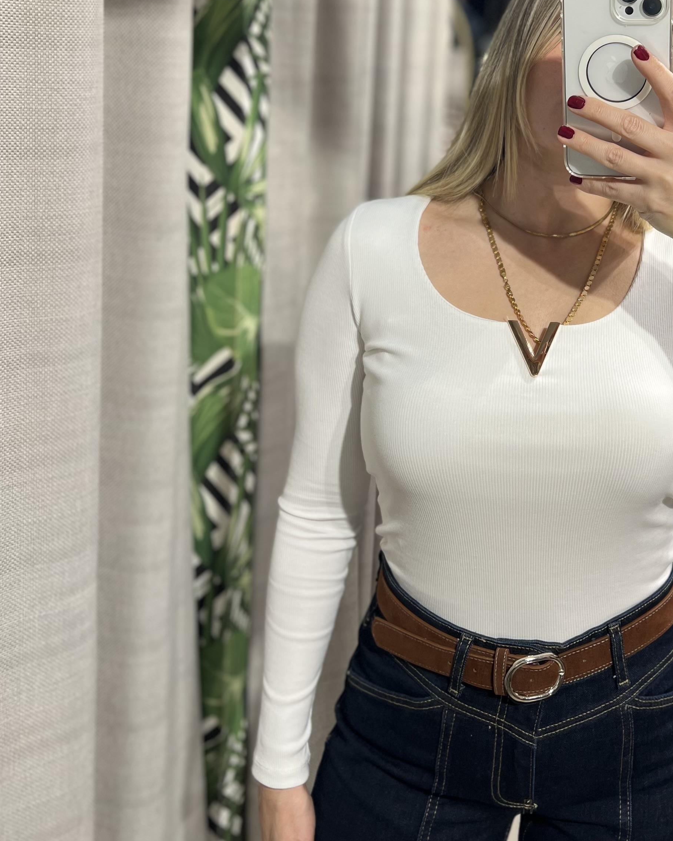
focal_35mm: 45
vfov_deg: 40.1
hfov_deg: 32.6
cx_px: 527
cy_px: 220
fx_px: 1120
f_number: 1.5
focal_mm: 5.7
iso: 40
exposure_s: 1/100
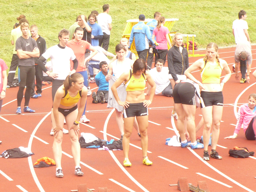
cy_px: 96
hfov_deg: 12.7
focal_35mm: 155
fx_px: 1146
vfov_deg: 9.6
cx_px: 128
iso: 100
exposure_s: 1/160
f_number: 3.5
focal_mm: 17.2
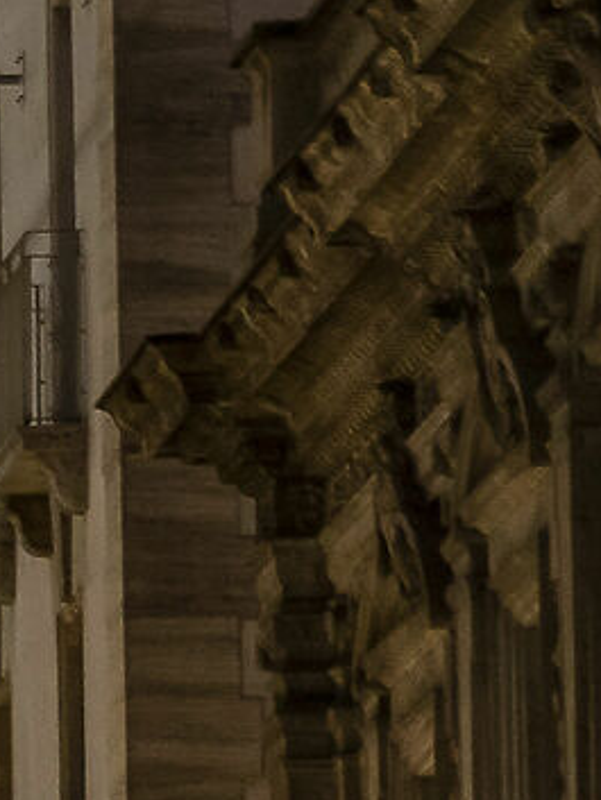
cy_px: 1700
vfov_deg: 2.9
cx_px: -1647
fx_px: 15871
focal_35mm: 686
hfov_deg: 2.1
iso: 640
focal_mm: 105
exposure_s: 1/15
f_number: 4
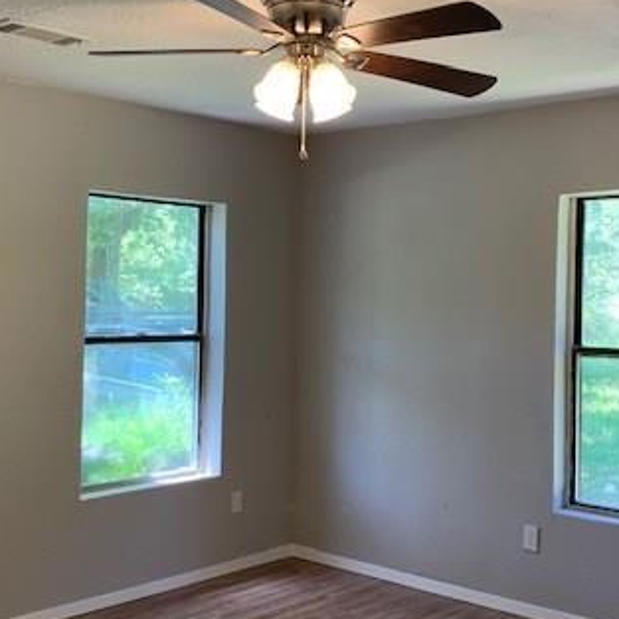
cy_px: 309
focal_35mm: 47
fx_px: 951
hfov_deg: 36.1
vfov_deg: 36.1
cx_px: 310
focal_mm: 4.25
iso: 50
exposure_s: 1/60
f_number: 1.8
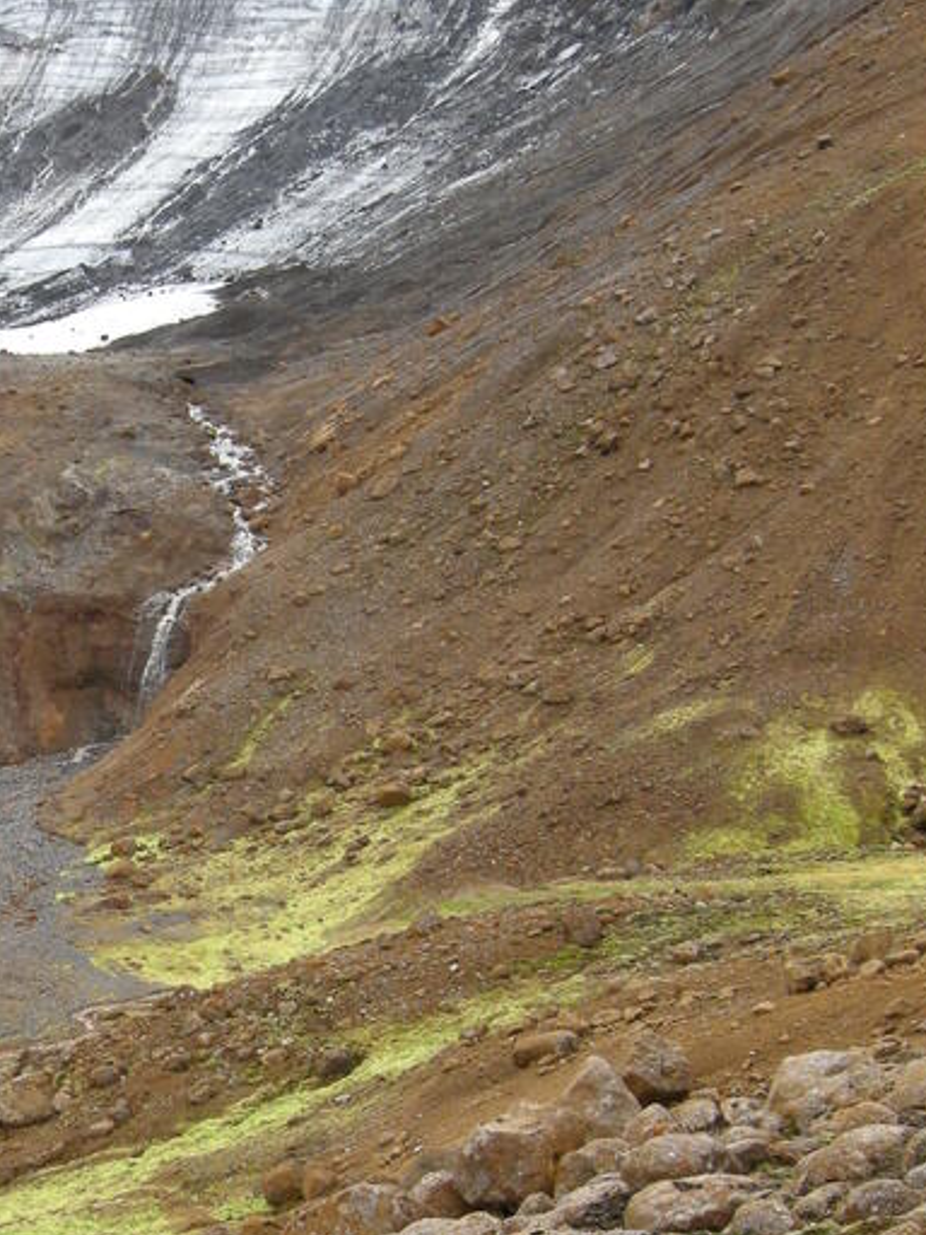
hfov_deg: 20.4
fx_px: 2497
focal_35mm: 70
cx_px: 36
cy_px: 767
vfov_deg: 27.7
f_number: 4.8
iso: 100
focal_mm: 7.5
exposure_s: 1/142
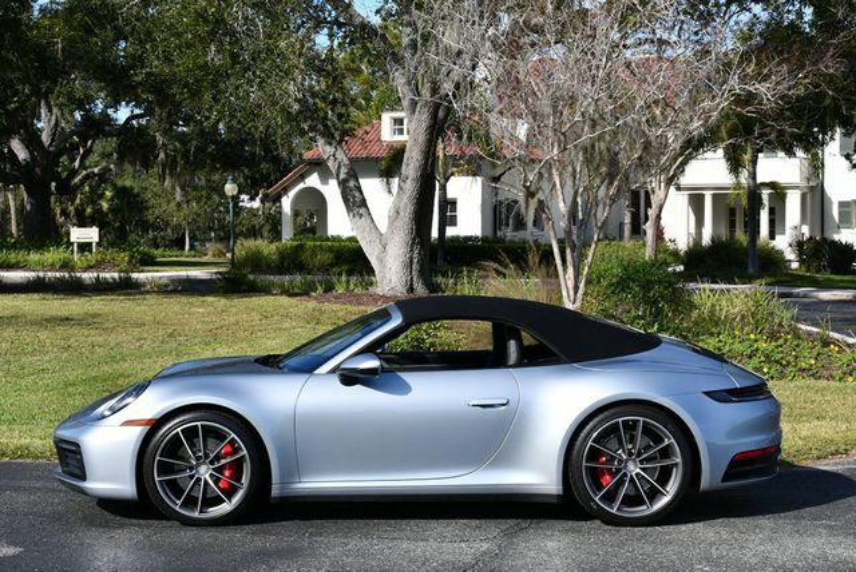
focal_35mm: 60
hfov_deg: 33.4
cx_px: 428
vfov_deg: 22.7
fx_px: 1428
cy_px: 286
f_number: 8
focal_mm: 30
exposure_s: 1/250
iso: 100
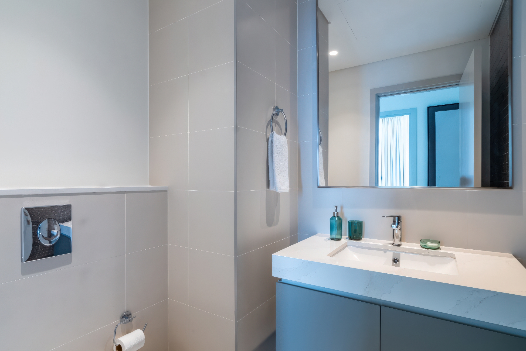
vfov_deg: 70.4
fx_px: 248
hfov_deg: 93.2
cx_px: 272
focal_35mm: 17
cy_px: 183
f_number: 22
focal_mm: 11
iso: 250
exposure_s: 1/4
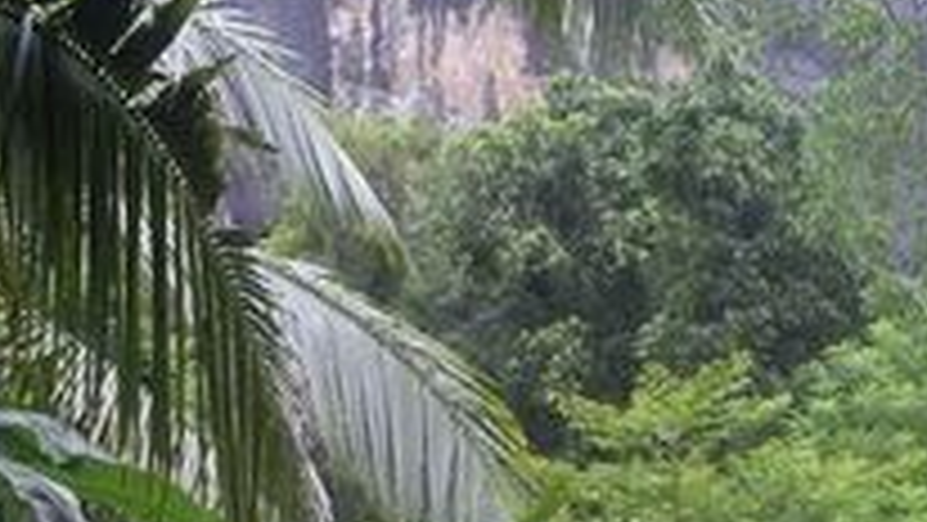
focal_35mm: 76
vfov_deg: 14.9
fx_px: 1869
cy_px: 758
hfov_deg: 27.8
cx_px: 428
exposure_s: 1/200
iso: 400
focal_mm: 25
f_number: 7.1
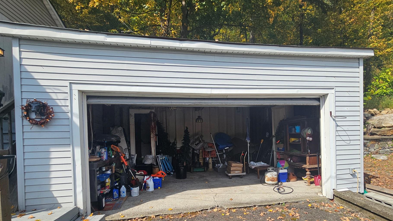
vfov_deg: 66.0
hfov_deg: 99.2
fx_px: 167
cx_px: 211
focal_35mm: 16
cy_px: 139
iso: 50
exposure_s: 1/1262
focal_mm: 2.2
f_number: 2.2
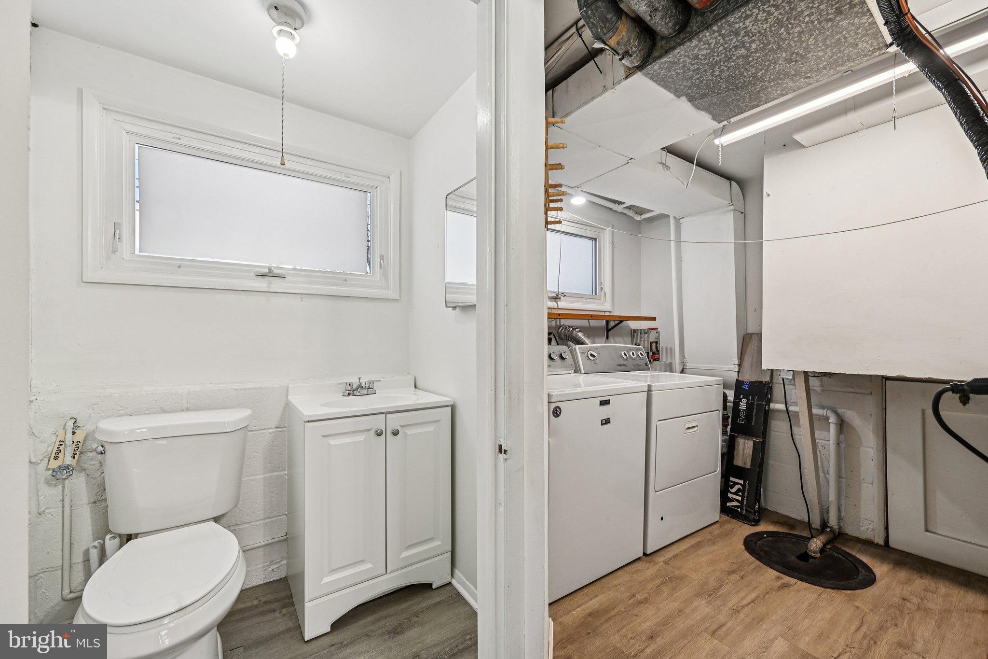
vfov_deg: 81.2
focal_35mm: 14
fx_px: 384
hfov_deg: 104.3
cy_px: 330
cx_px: 494
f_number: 8
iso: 100
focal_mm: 14
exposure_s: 1/15
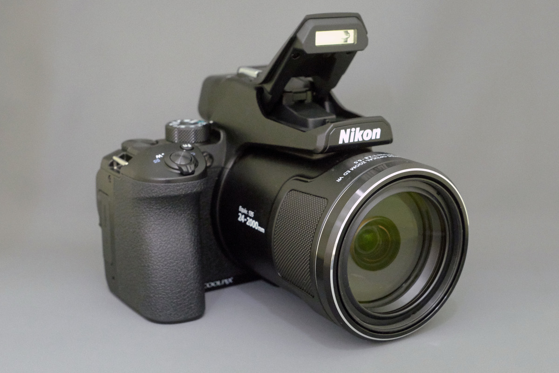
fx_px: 776
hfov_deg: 39.6
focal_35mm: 50
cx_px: 280
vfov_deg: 27.0
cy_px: 186
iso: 4000
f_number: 5.6
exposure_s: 1/20
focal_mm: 33
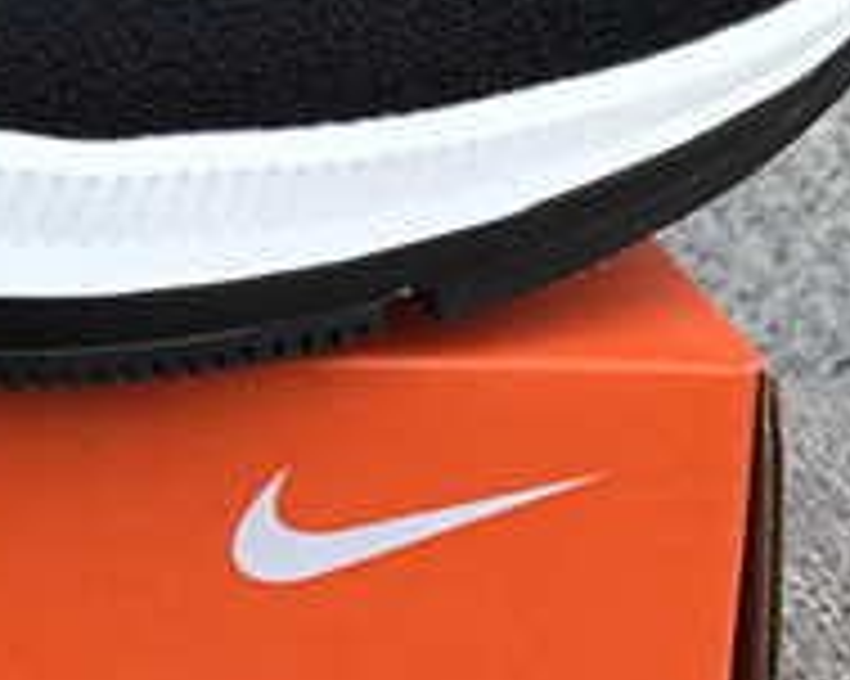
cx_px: -486
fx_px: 3621
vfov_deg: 10.7
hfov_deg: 12.6
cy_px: 182
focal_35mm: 144
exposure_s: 1/272
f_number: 2.4
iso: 25
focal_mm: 3.3
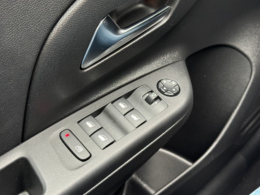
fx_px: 368
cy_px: 98
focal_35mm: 49
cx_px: 129
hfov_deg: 38.9
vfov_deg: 29.7
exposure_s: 1/45
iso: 250
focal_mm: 6.76
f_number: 1.78
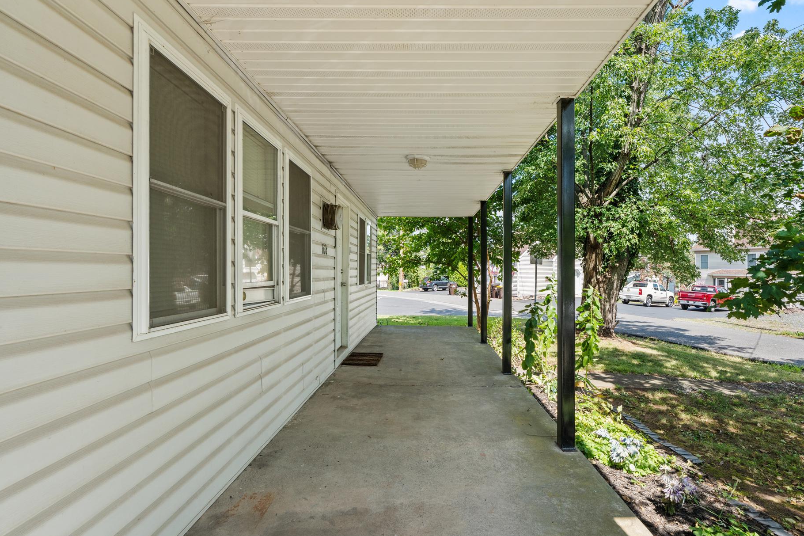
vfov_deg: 67.4
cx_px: 437
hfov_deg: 89.8
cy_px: 271
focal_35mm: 18
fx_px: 402
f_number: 8
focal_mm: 16
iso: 400
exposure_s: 1/125
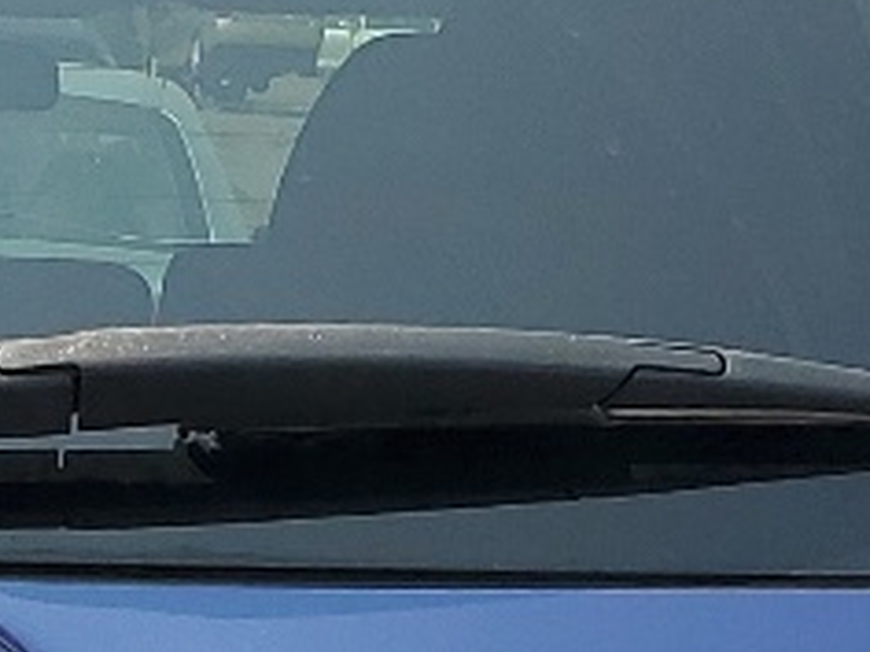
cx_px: -41
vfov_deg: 8.1
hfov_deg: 11.1
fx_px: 4423
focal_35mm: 176
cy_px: 1182
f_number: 1.5
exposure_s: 1/2500
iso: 50
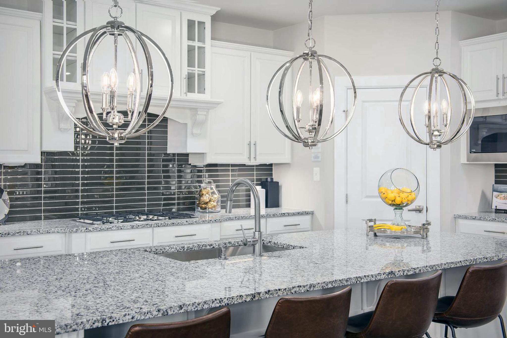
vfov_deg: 31.9
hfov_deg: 46.4
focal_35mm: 42
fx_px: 591
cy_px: 169
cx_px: 254
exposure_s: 1/250
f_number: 6.3
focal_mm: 42
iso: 160
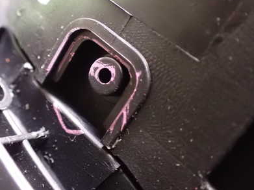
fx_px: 337
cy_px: 84
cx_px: 101
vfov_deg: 31.5
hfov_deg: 41.1
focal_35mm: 46
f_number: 2.3
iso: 1600
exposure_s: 1/20
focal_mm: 5.4
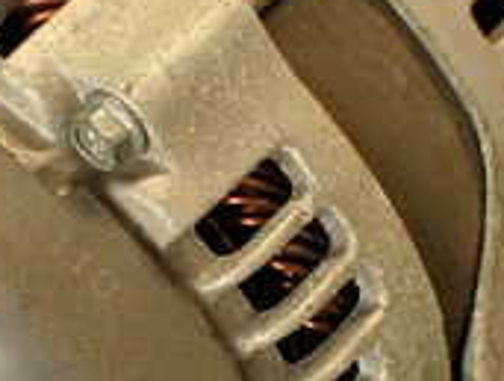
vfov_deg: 13.2
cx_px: 136
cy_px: 269
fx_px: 1634
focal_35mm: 112
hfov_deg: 17.4
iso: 250
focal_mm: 5.79
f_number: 2.4
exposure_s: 1/30
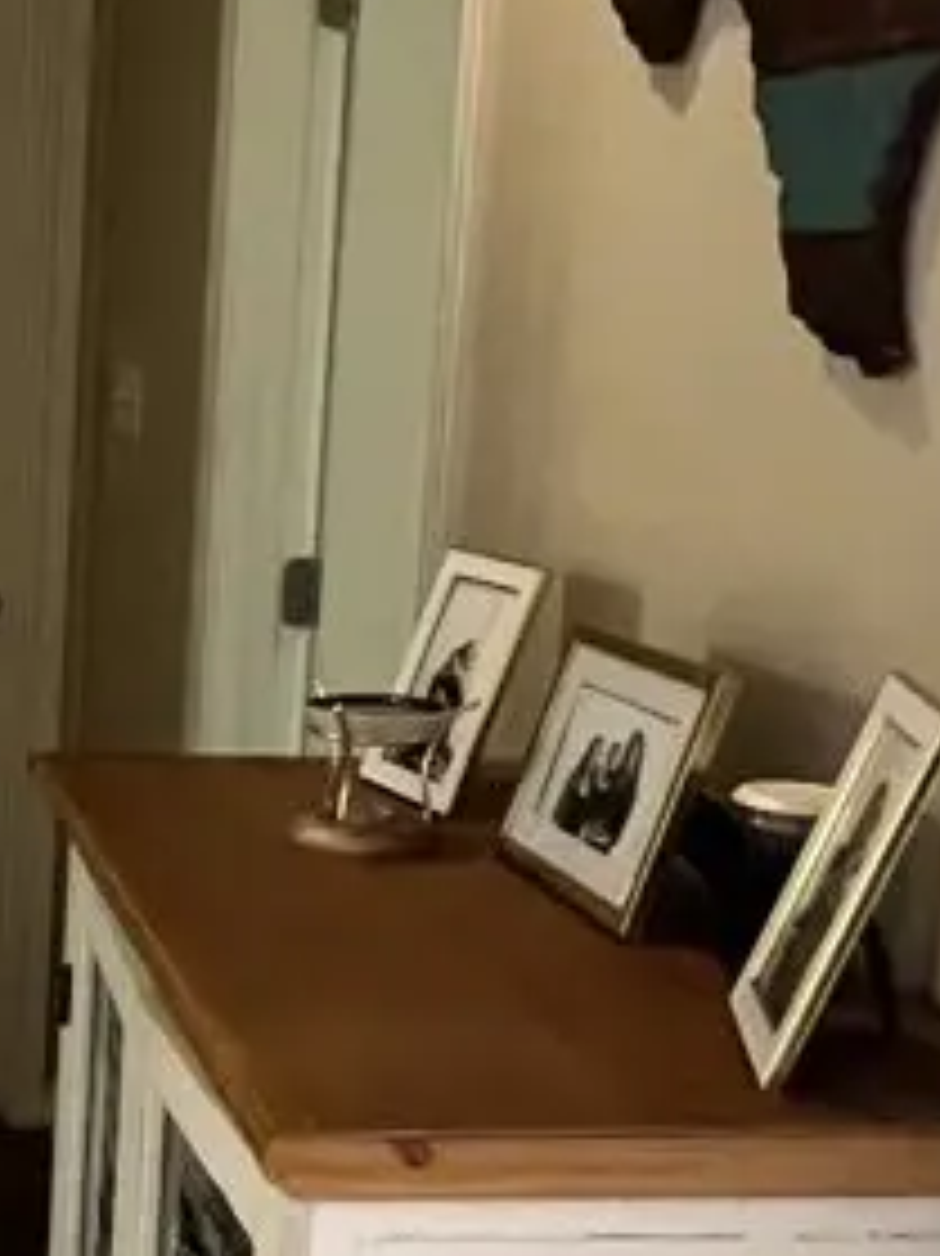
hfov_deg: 24.4
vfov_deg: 34.2
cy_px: 783
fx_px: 2029
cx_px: -81
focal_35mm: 56
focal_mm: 1.57
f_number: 1.8
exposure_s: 1/40
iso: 800
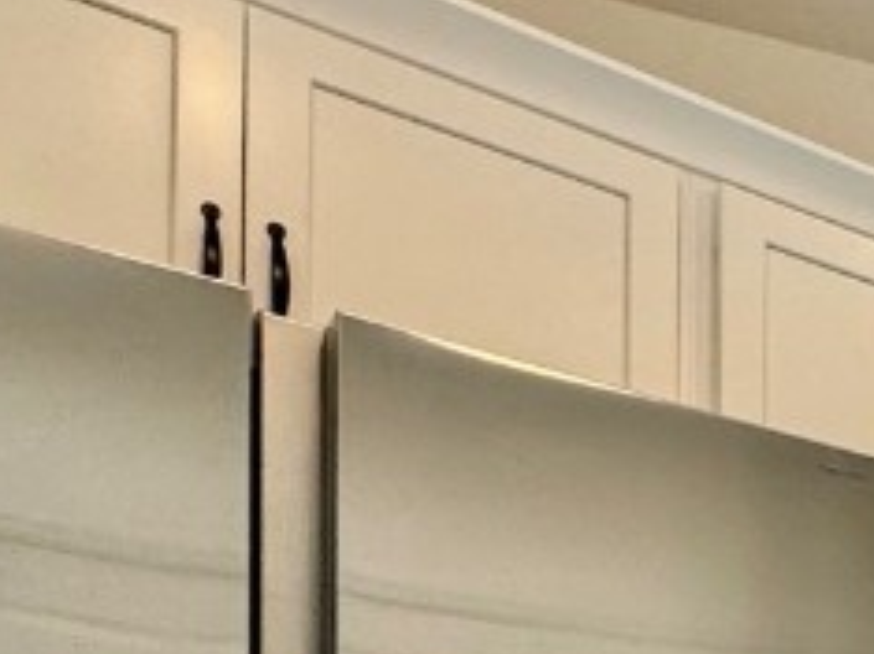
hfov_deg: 22.9
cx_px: 1439
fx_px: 1539
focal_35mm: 61
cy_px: 1007
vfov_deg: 20.3
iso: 160
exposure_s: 1/120
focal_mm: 2.22
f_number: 2.2
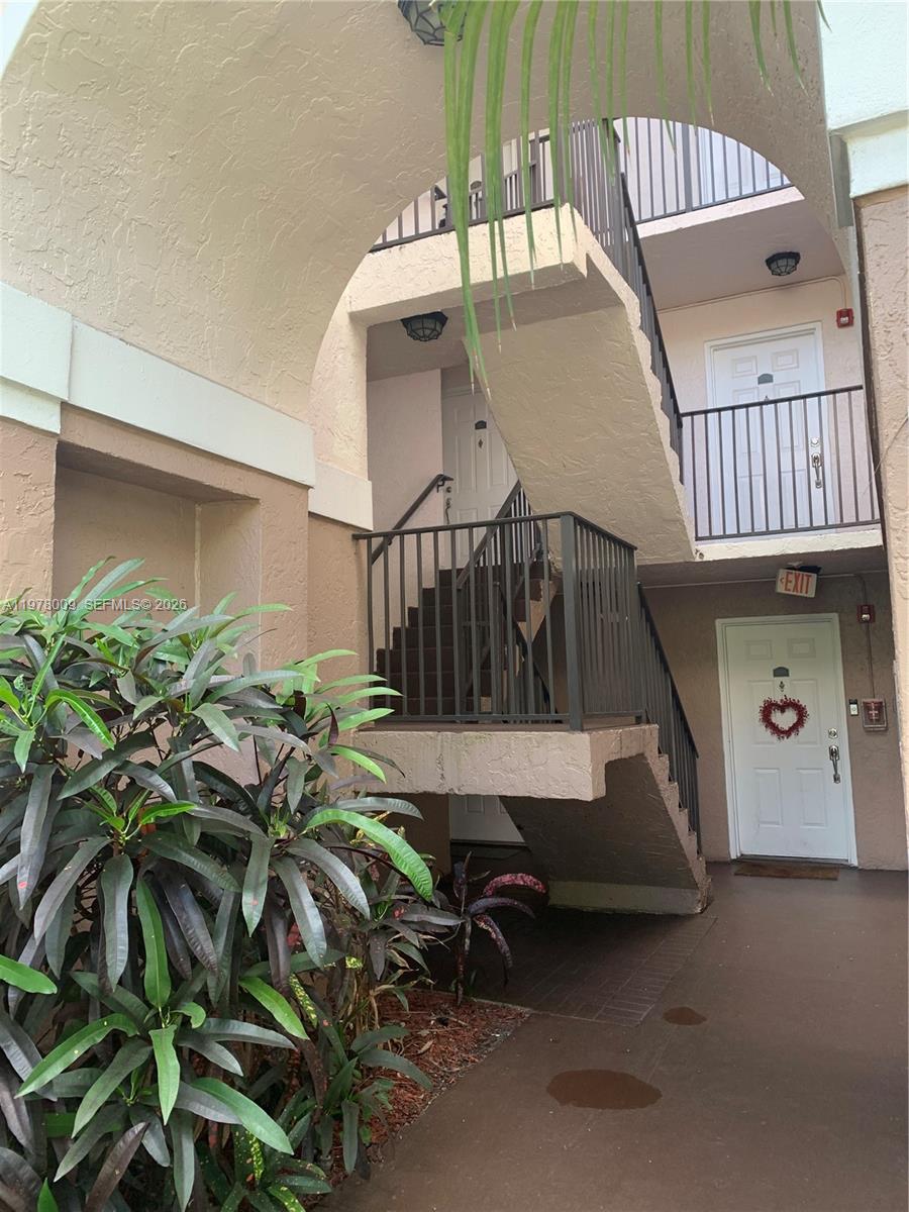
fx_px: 910
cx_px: 454
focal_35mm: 26
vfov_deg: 67.3
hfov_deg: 53.1
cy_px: 606
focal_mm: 4.25
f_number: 1.8
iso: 40
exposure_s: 1/121
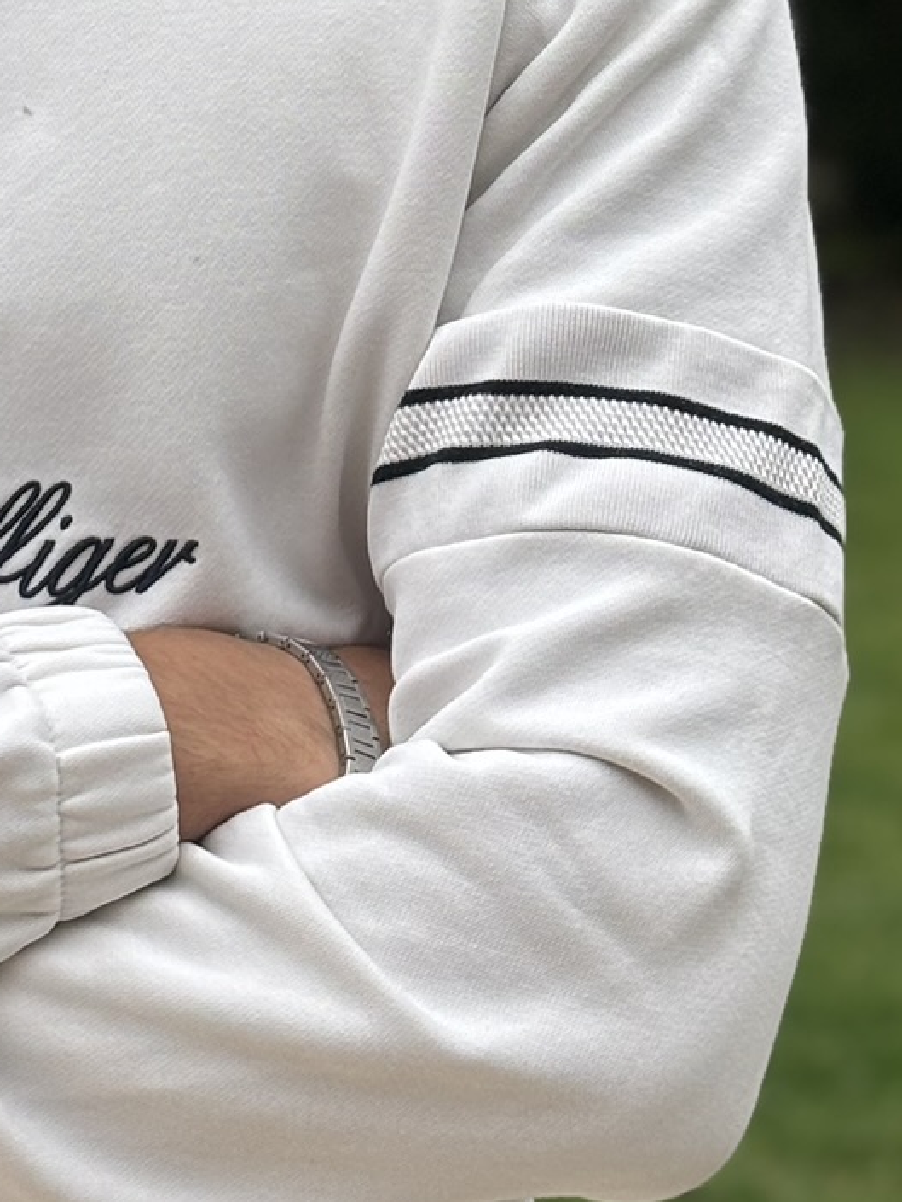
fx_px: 5245
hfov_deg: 9.7
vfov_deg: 12.8
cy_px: -167
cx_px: -80
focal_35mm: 151
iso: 32
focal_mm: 5.96
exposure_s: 1/479
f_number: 1.6
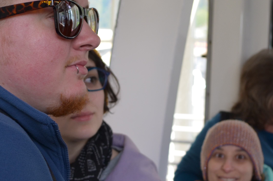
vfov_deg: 20.5
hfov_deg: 30.6
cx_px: 129
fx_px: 500
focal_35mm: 66
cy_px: 108
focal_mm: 20
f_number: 3.8
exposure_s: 1/125
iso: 320
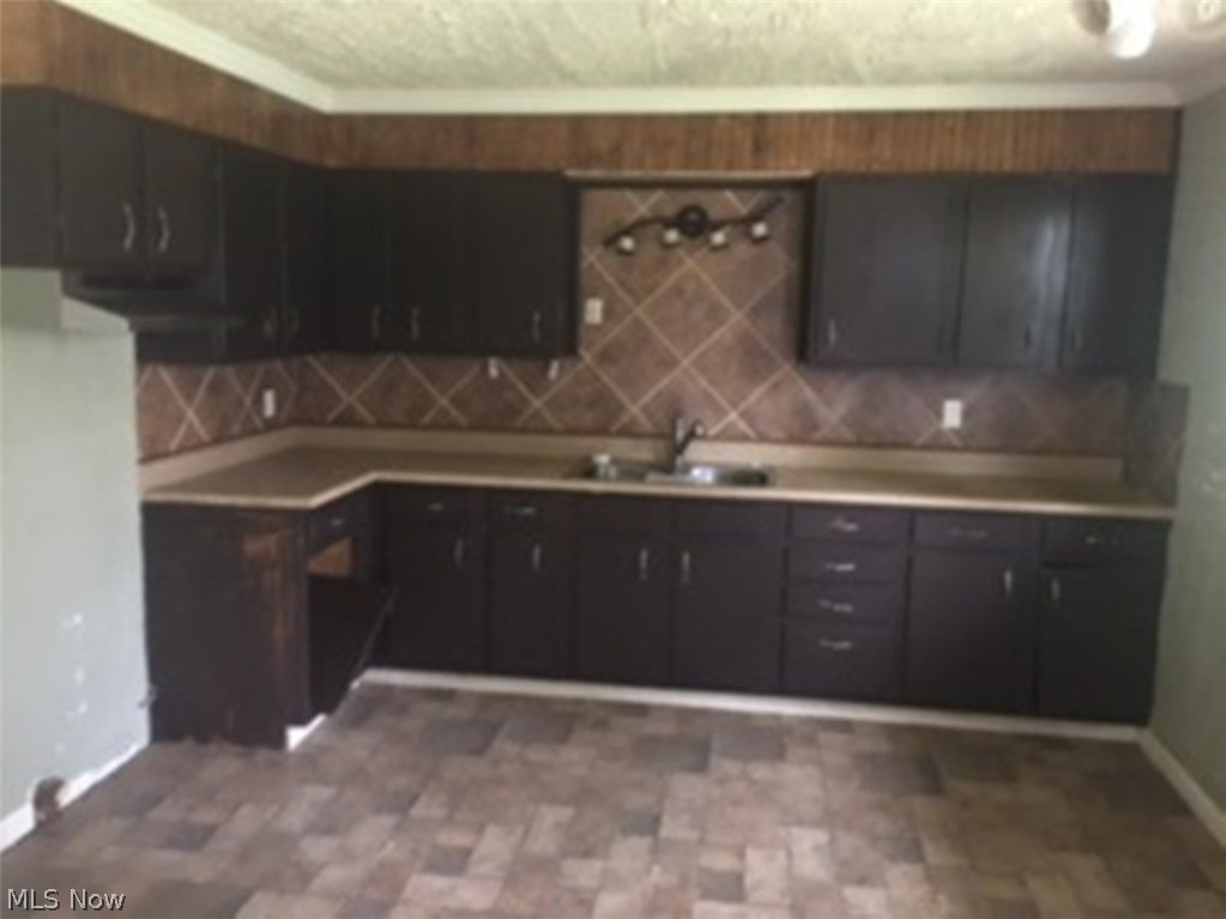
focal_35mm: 29
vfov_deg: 48.2
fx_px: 1027
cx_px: 613
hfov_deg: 61.7
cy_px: 460
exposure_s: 1/4
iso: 80
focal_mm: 4.15
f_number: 2.2
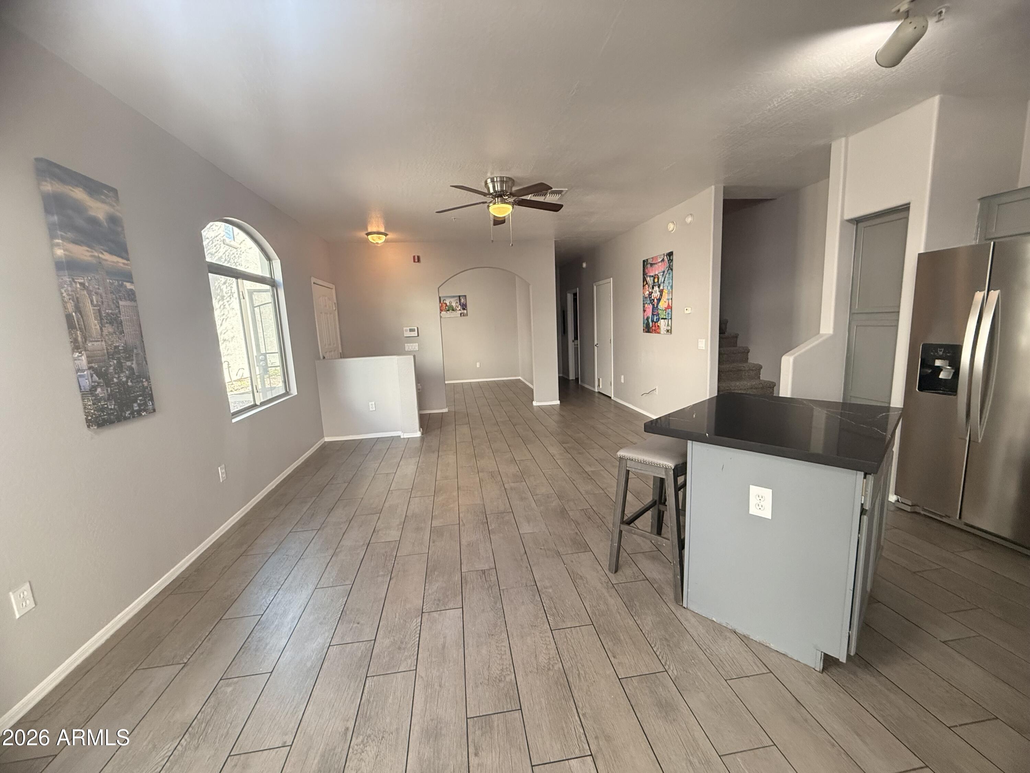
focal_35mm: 14
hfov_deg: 102.1
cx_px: 515
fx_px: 417
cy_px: 386
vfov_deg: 85.7
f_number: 2.2
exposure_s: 1/120
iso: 320
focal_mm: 2.22
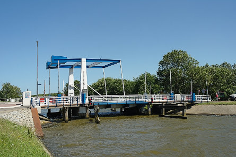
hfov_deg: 53.2
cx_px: 118
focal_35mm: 36
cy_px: 78
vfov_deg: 36.8
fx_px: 236
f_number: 5
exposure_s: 1/400
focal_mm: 24
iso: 100
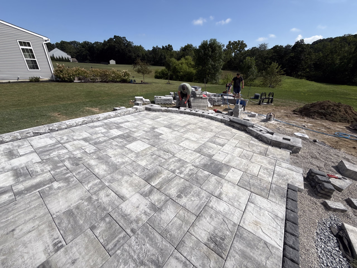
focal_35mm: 14
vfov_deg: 85.7
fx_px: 144
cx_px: 178
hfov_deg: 102.1
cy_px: 134
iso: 50
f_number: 2.2
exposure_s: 1/4149
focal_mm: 2.22
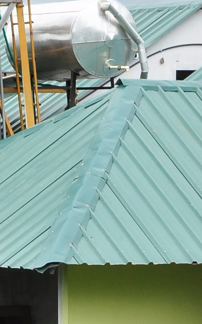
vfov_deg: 6.9
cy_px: 620
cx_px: 106
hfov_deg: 4.4
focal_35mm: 296
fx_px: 2609
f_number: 13
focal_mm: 38
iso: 320
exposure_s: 1/160
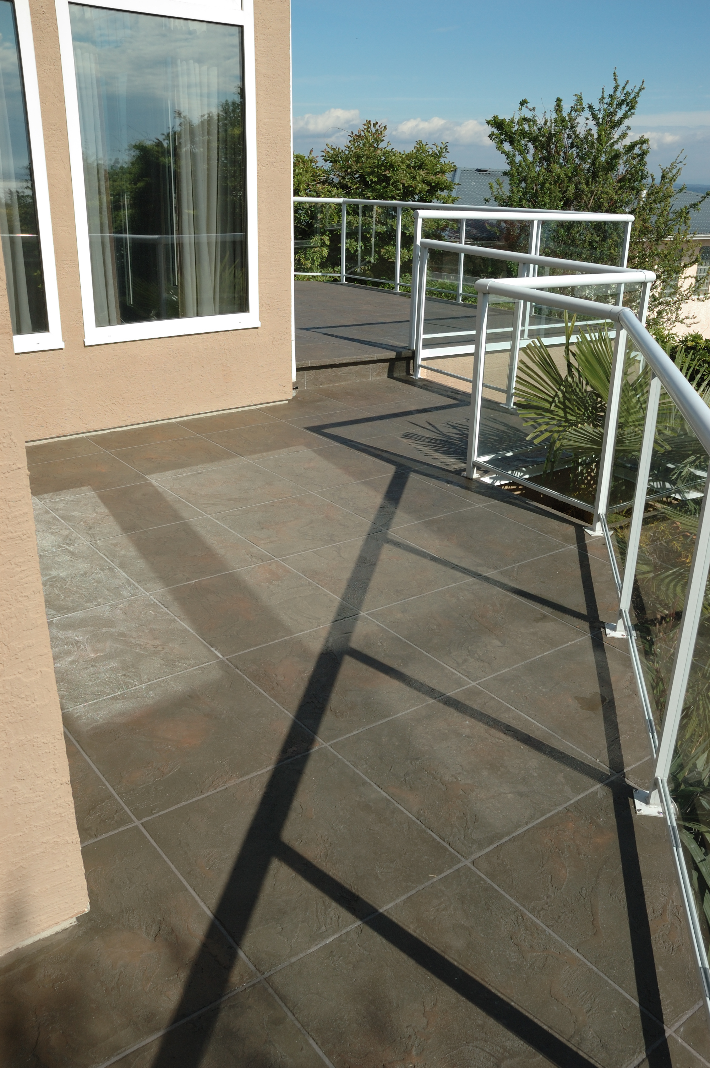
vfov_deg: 67.4
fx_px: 800
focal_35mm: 27
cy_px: 534
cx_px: 355
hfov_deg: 47.8
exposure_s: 1/320
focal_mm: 18
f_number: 9
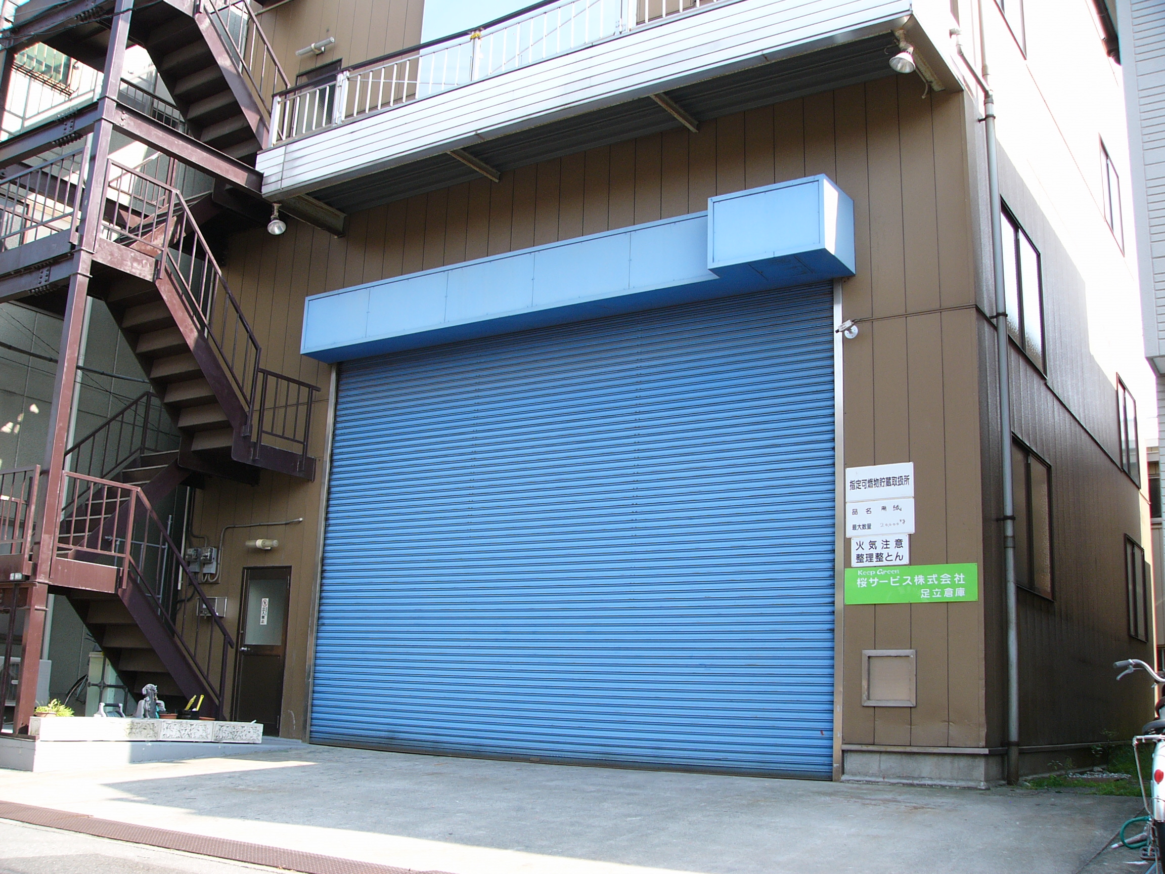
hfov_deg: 51.4
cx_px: 582
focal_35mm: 36
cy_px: 437
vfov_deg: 39.7
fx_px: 1212
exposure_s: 1/100
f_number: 3.7
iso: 50
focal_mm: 6
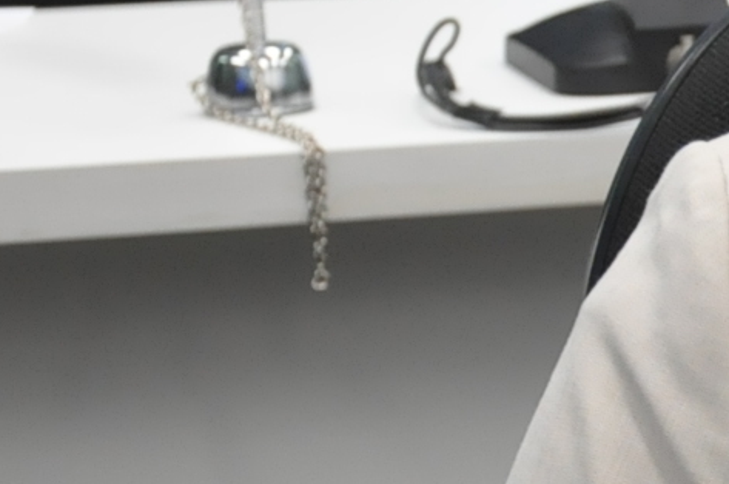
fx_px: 6876
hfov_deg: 5.9
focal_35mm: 340
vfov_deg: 4.0
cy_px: 139
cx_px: 1370
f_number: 5.6
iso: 2000
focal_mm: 50
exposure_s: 1/125
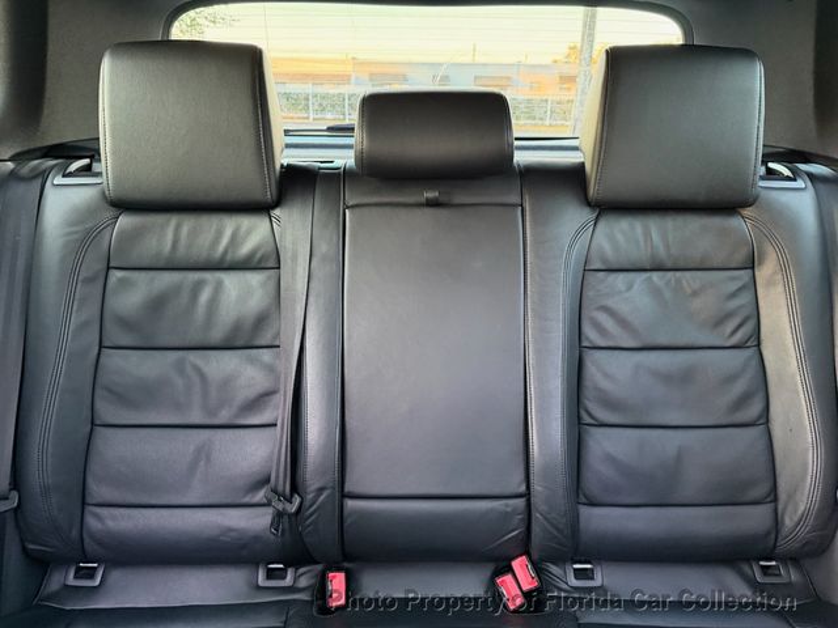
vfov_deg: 56.8
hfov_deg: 71.6
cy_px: 314
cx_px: 419
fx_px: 581
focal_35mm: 24
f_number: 1.78
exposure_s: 1/40
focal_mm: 6.76
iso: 1000
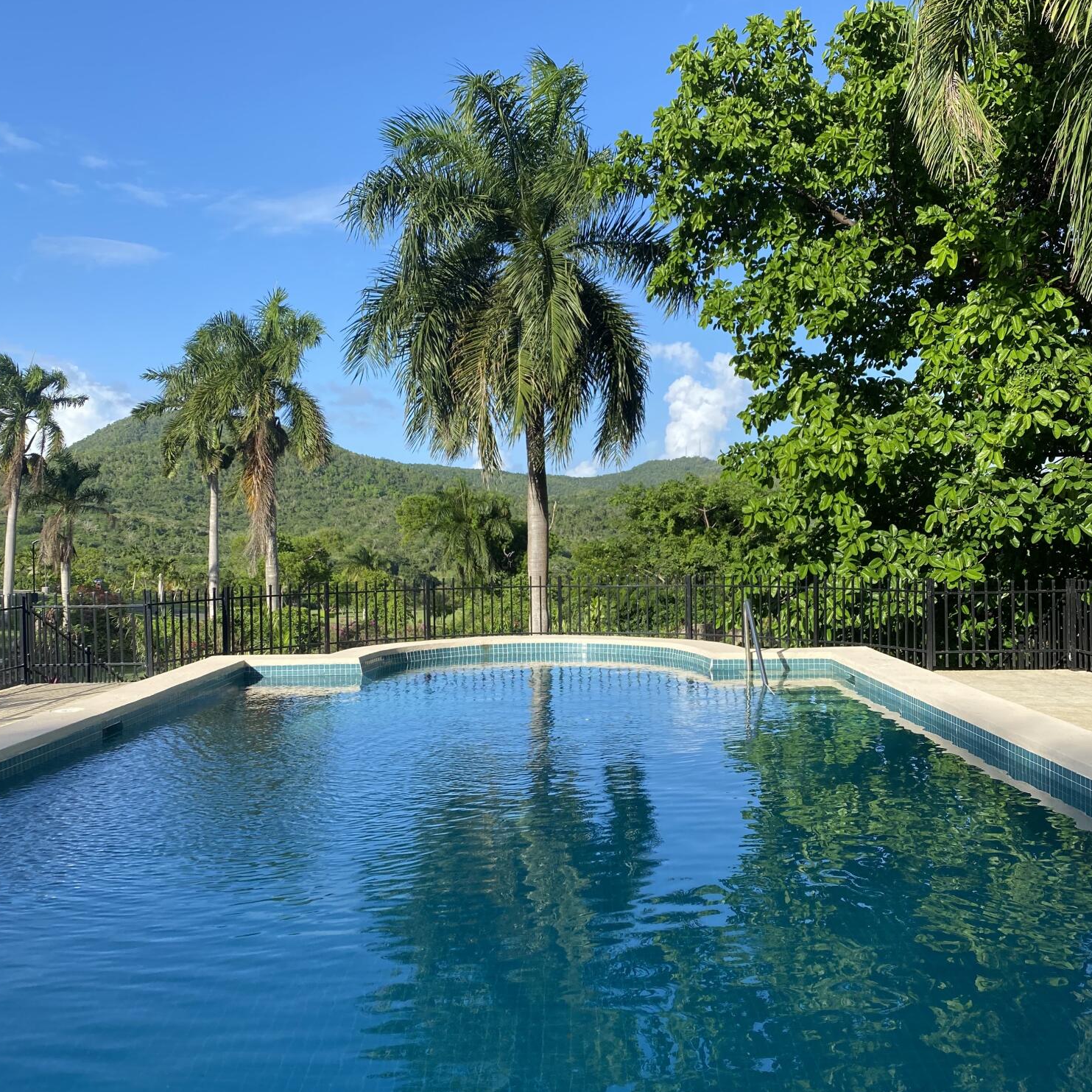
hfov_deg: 52.5
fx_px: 1106
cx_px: 542
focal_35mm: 31
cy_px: 564
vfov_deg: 52.5
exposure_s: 1/1543
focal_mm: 4.25
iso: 32
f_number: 1.8
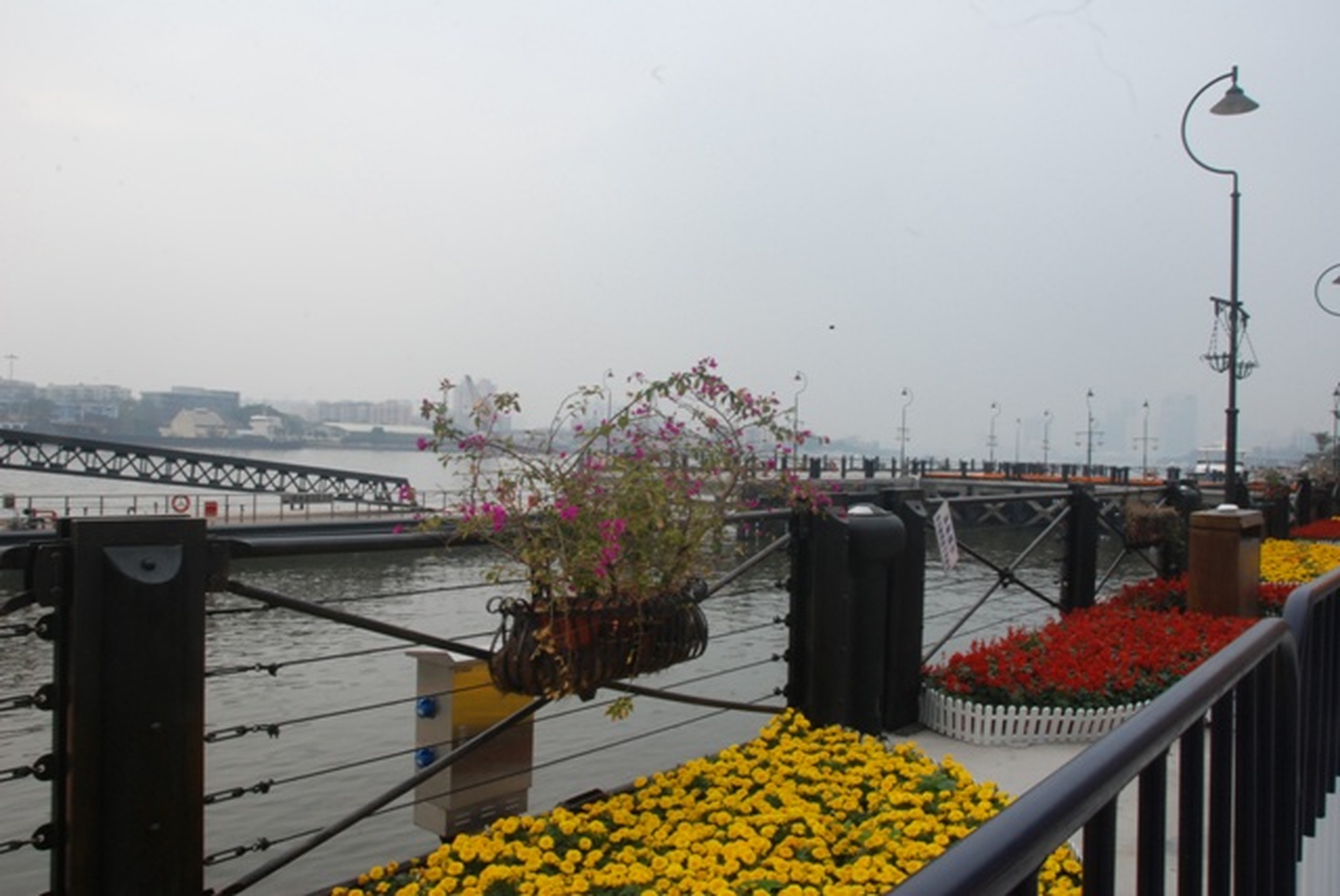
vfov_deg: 48.0
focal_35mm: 27
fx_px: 1006
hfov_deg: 67.3
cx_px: 670
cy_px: 448
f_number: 22
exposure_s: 1/20
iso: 500
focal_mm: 18
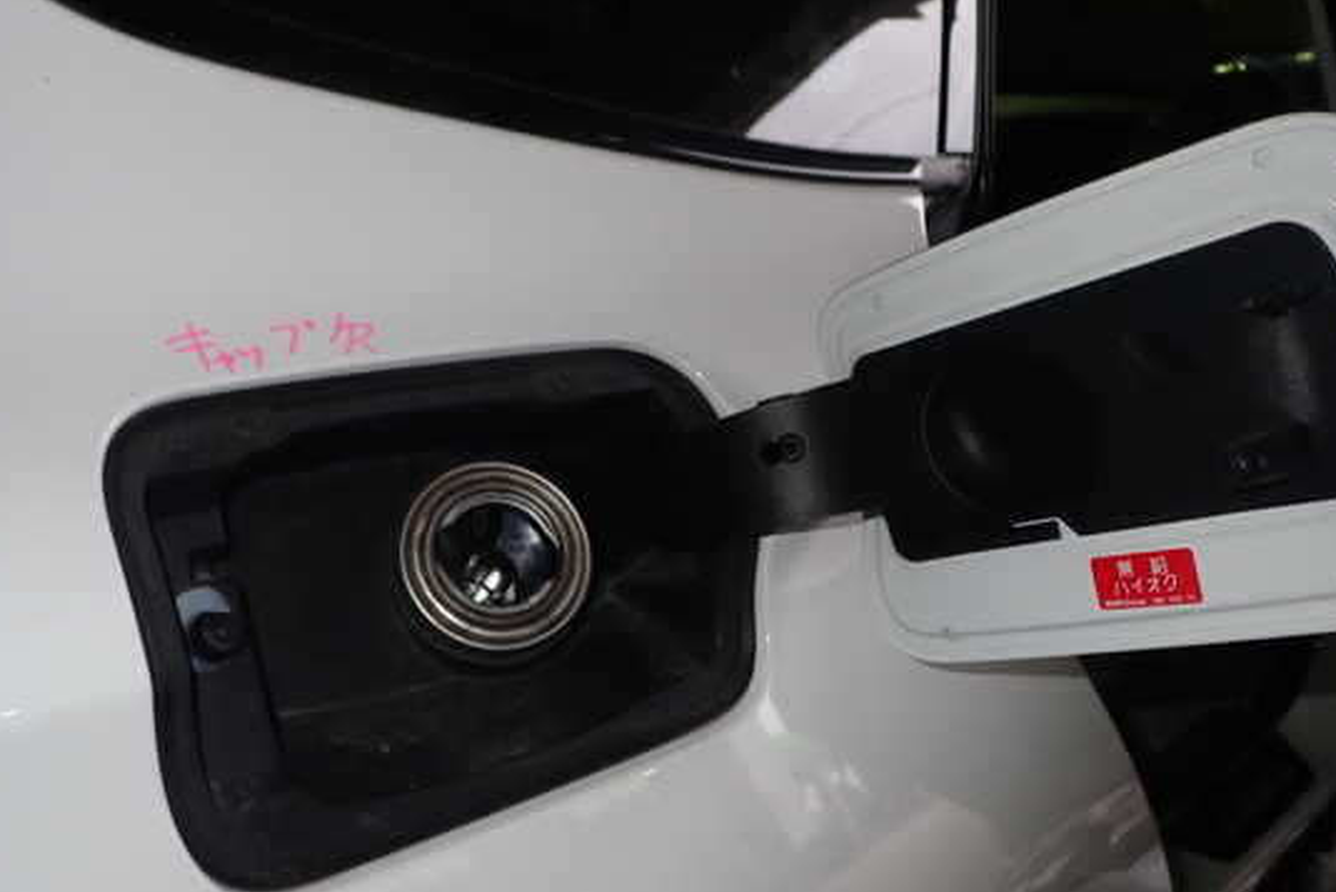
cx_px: 679
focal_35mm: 35
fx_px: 1299
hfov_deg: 54.4
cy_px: 415
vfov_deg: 37.9
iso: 200
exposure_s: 1/30
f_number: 6.3
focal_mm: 5.4
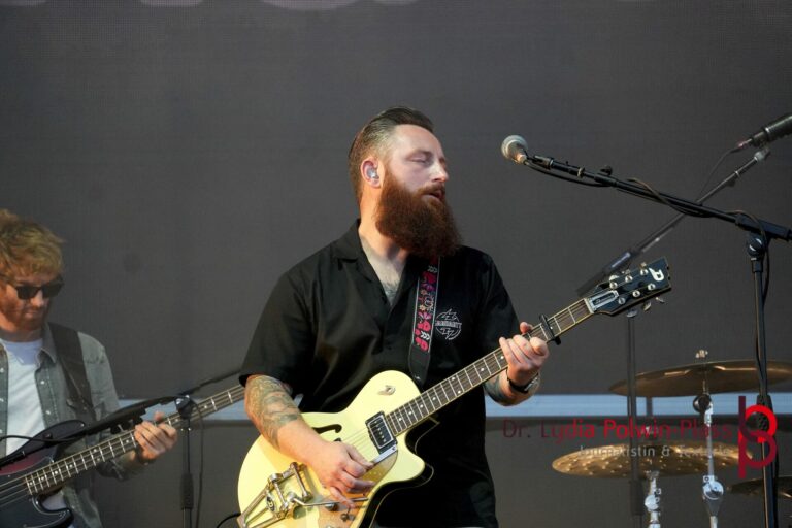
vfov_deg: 6.5
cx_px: 396
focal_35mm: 212
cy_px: 264
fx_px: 4653
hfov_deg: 9.7
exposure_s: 1/250
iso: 3200
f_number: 5.6
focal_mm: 141
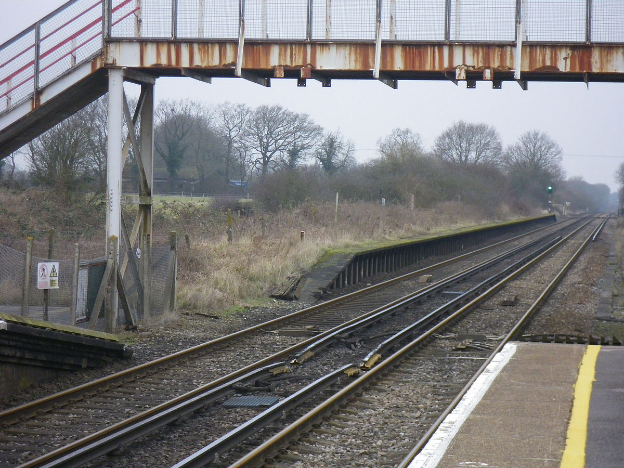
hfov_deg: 17.9
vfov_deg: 13.5
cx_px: 312
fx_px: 1983
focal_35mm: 110
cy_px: 234
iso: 400
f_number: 5.8
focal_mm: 19.6
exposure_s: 1/125
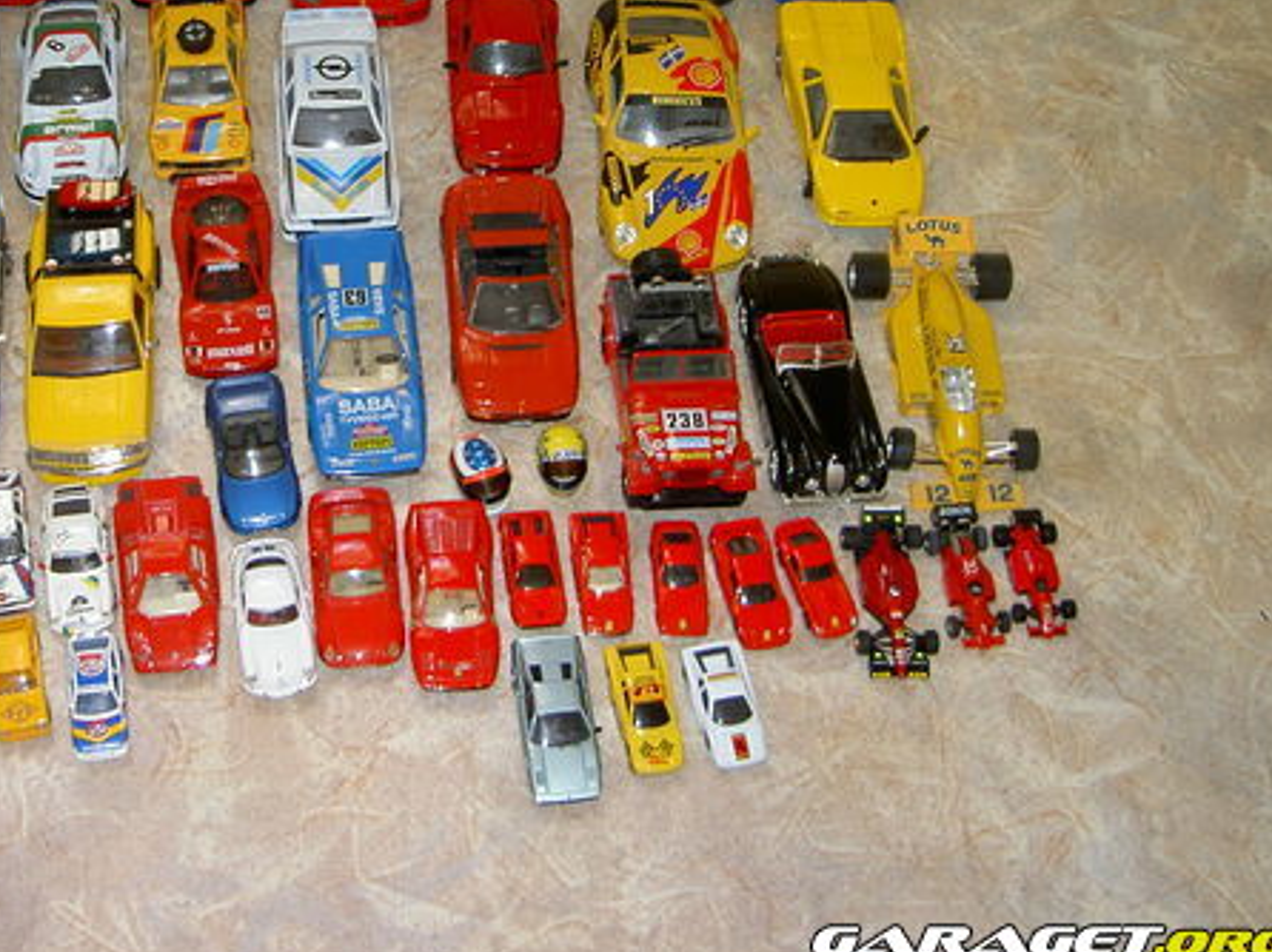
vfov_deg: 25.9
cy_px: 285
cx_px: 388
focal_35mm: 56
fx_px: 2057
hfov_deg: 33.9
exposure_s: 1/59.5
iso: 100
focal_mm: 8
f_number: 2.8
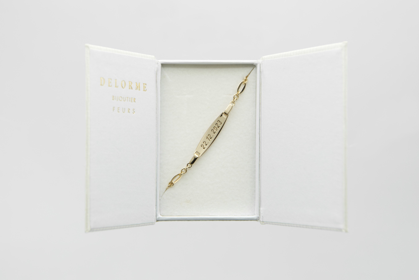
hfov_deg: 37.8
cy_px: 140
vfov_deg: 25.8
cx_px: 210
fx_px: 611
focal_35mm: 52
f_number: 5.6
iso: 100
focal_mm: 35
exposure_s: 1/400
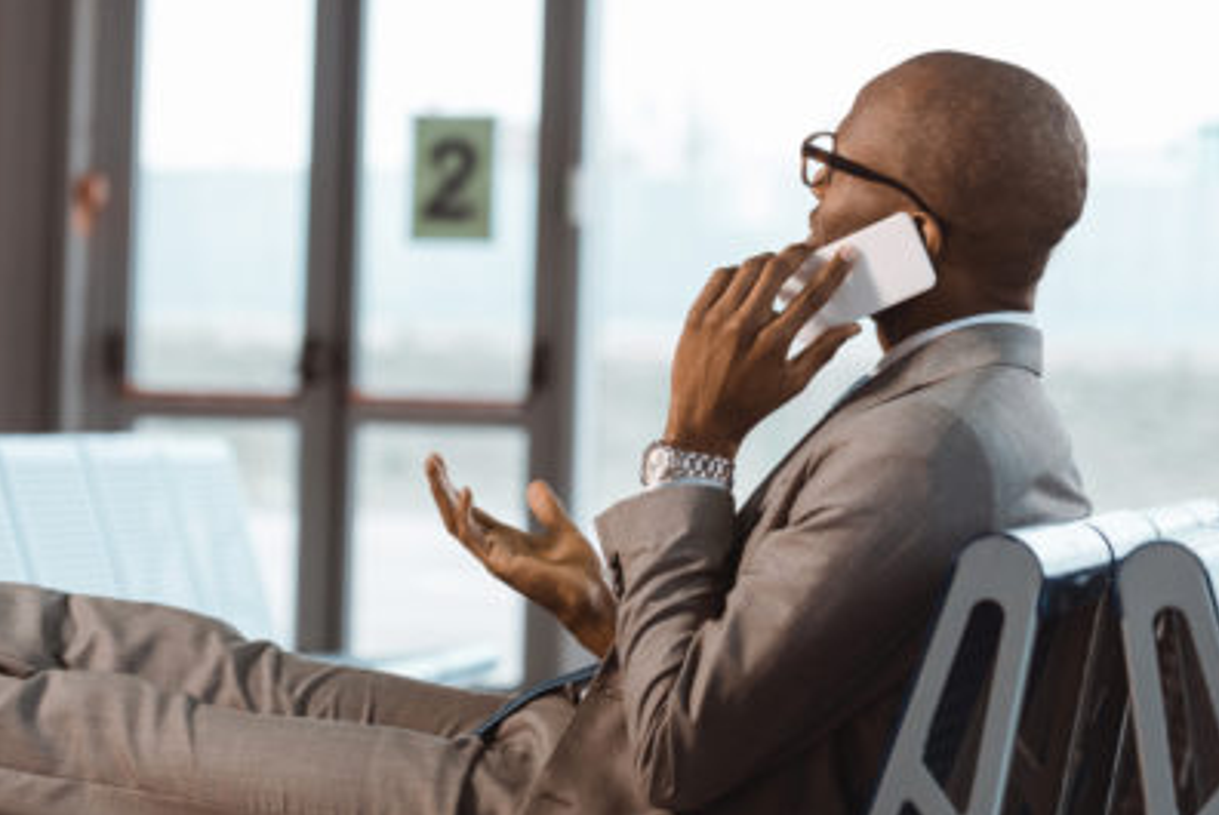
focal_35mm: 142
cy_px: 343
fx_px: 4814
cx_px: 259
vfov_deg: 9.7
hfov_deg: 14.4
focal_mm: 75
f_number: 2.8
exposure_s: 1/250
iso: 640
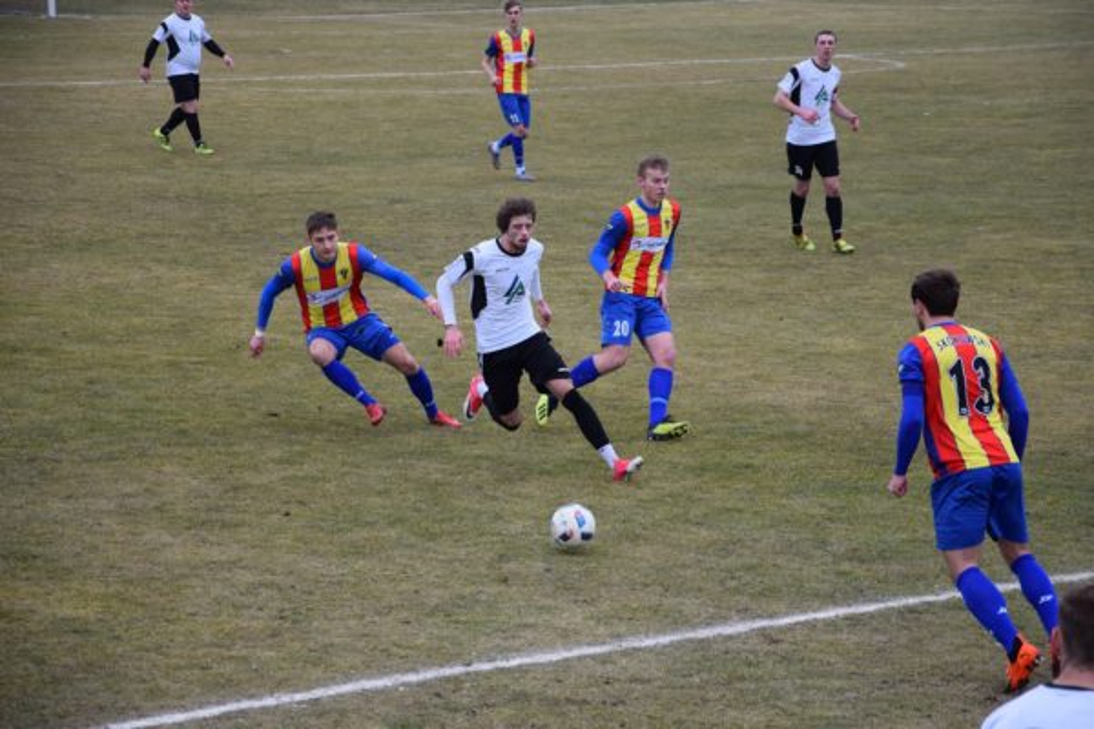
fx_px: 4467
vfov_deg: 9.3
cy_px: 364
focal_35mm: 147
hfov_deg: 14.0
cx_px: 547
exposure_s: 1/1000
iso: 800
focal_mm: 98
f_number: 5.6
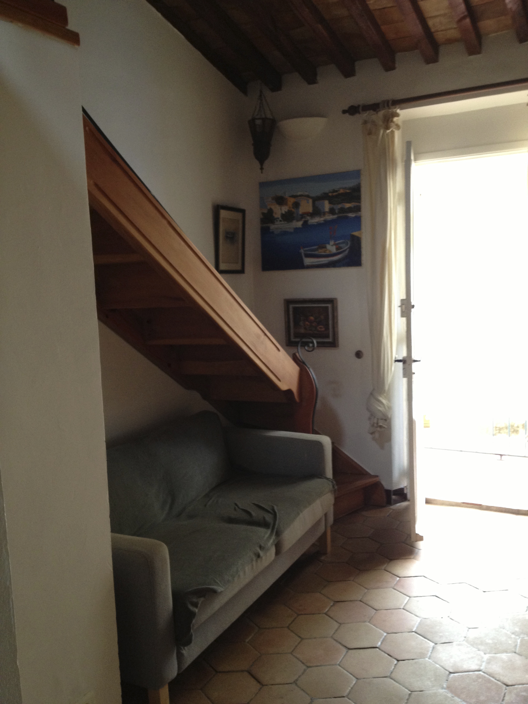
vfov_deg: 52.6
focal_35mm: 35
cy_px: 352
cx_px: 264
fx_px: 712
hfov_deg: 40.7
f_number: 2.4
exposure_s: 1/20
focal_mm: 4.28
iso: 160
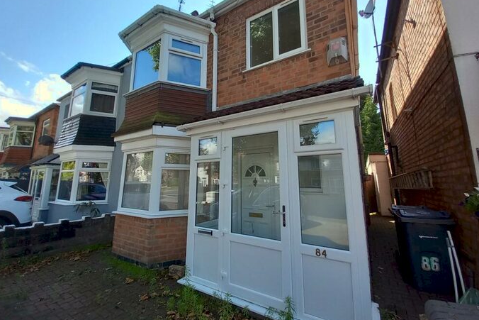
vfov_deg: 81.2
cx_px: 242
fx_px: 186
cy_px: 154
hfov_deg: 104.2
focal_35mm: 14
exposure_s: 1/270
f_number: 2.2
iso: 50
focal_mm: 1.13
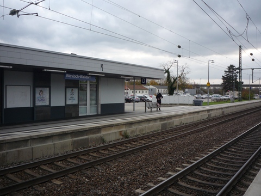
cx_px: 130
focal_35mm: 32
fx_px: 241
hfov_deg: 56.8
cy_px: 98
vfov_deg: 44.2
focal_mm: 5.2
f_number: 4
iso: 100
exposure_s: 1/100
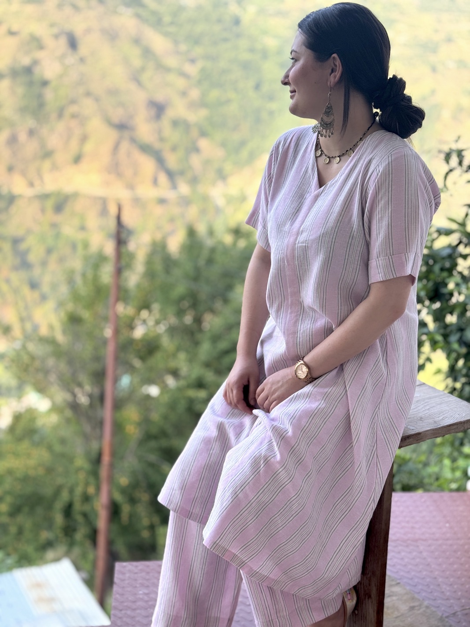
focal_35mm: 48
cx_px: 235
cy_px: 314
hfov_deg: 30.3
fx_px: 869
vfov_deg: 39.7
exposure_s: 1/651
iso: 64
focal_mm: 6.76
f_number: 1.78
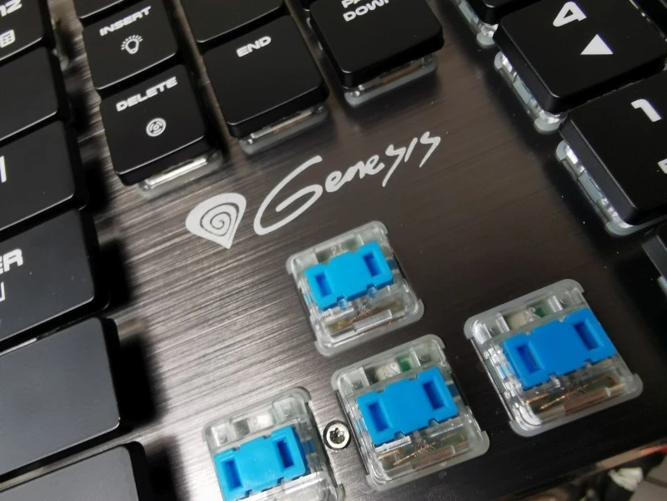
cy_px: 250
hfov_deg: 67.3
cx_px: 334
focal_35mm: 26
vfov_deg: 53.1
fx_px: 501
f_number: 2.2
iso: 64
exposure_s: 1/50
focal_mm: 2.35
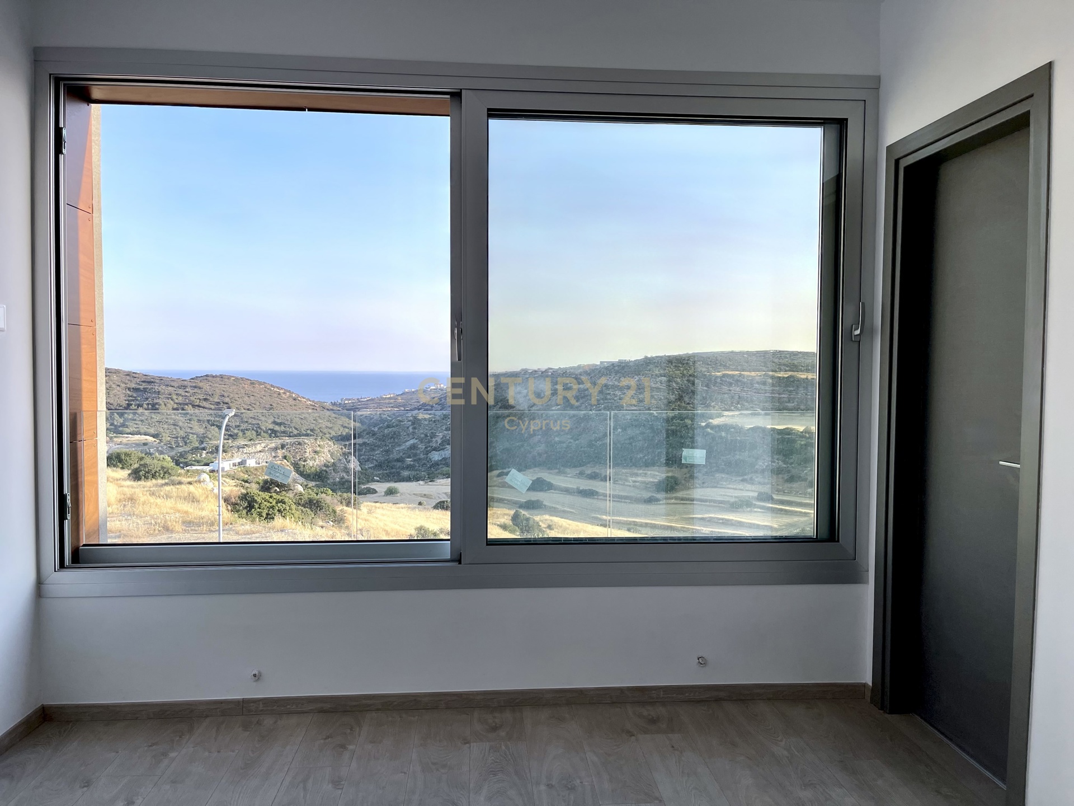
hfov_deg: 67.3
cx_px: 537
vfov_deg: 53.1
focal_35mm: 26
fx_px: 807
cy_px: 403
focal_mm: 5.1
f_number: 1.6
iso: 50
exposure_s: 1/1353
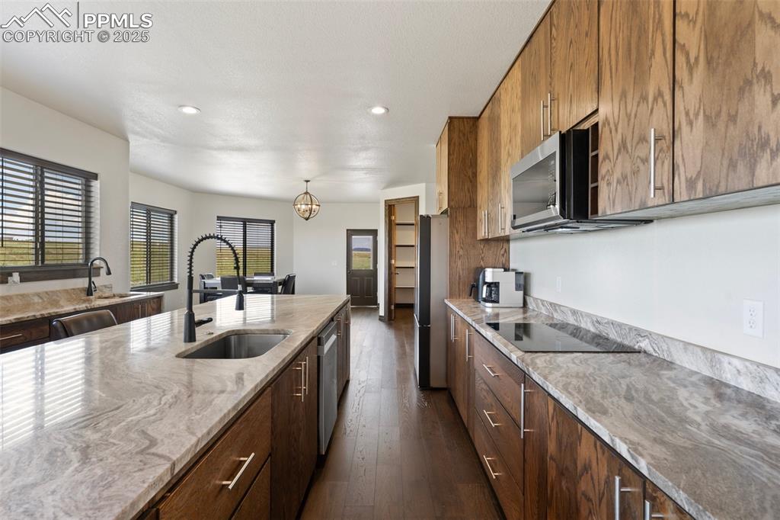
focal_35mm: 19
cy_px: 260
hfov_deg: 86.9
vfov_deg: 64.5
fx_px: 412
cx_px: 390
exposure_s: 1/2.5
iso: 200
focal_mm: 19
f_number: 9
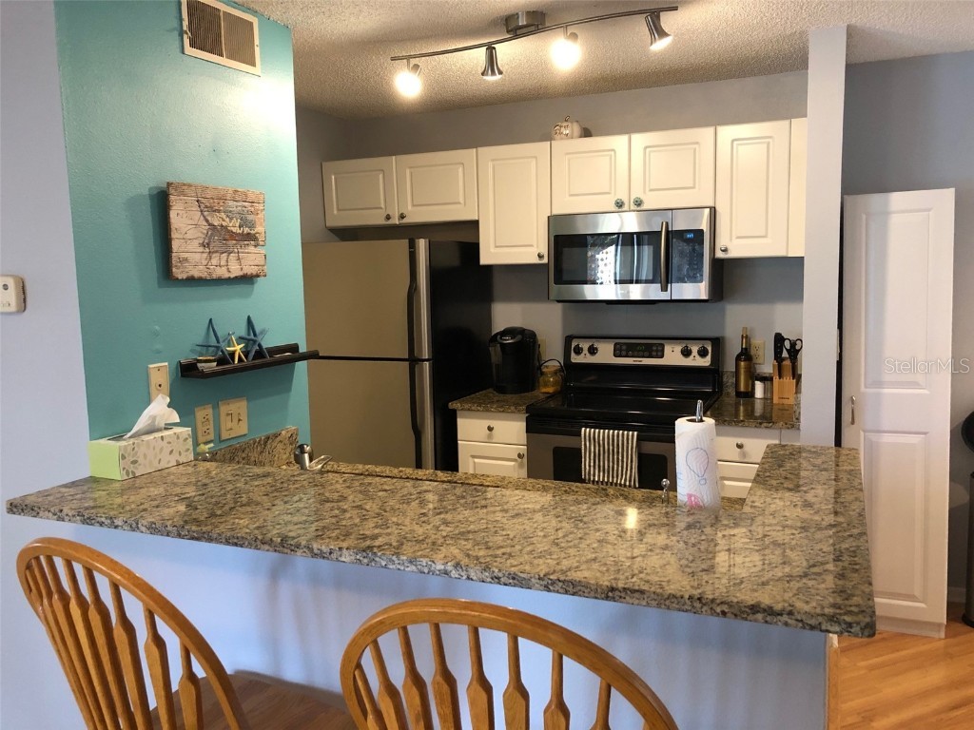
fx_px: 788
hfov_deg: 63.4
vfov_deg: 49.7
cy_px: 365
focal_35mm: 28
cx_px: 487
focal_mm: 3.99
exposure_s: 1/15
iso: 100
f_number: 1.8
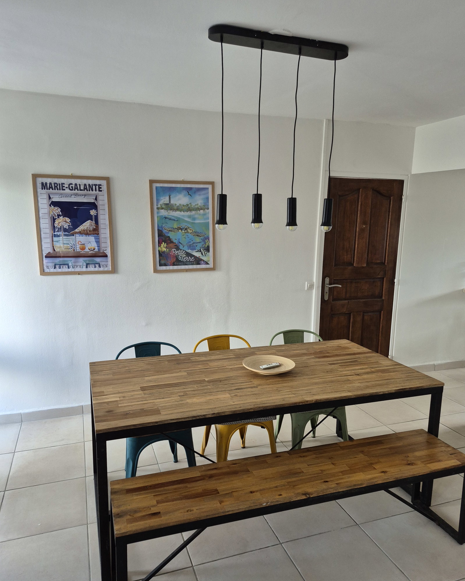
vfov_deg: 70.2
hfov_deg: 58.8
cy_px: 307
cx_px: 233
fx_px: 413
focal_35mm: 24
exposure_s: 1/180
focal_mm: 5.4
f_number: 1.8
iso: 250
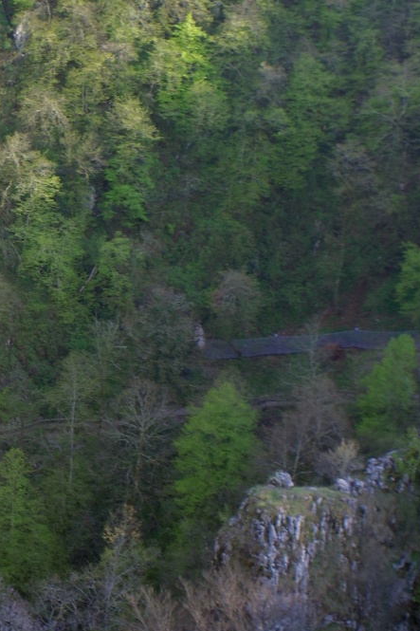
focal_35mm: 78
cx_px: -138
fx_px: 1366
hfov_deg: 16.5
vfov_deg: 26.0
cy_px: 342
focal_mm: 18
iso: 100
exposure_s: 1/80
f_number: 5.6
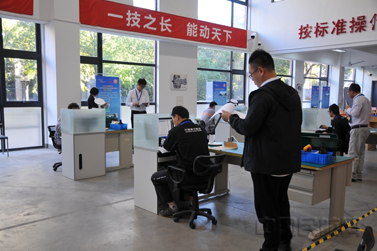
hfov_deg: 57.3
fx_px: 345
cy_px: 126
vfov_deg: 39.9
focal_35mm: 33
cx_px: 188
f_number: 3.8
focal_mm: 22
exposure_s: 1/30
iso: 250
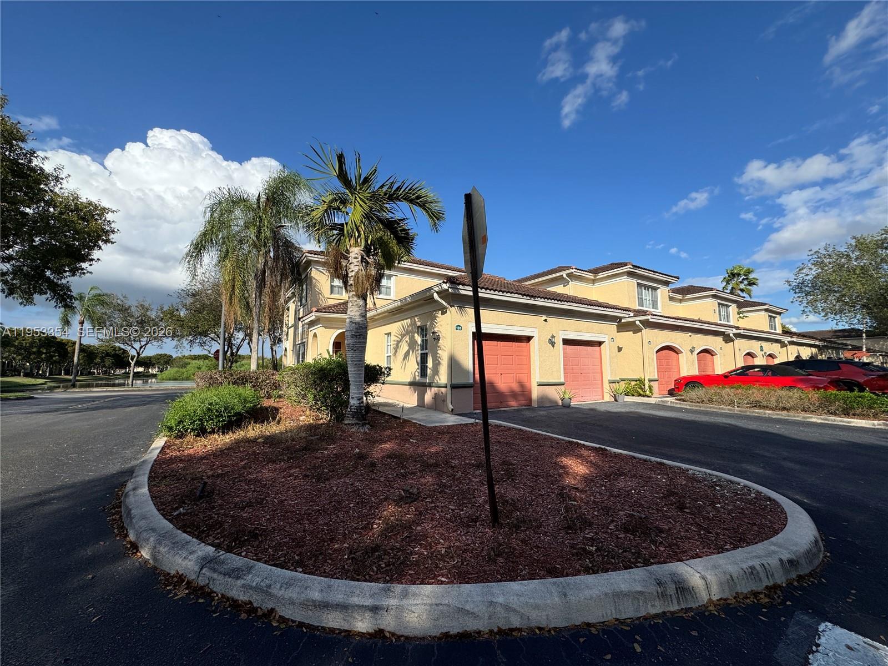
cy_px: 333
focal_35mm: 14
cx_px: 444
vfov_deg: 85.7
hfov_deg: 102.1
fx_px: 359
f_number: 2.2
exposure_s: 1/2494
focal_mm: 2.22
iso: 40
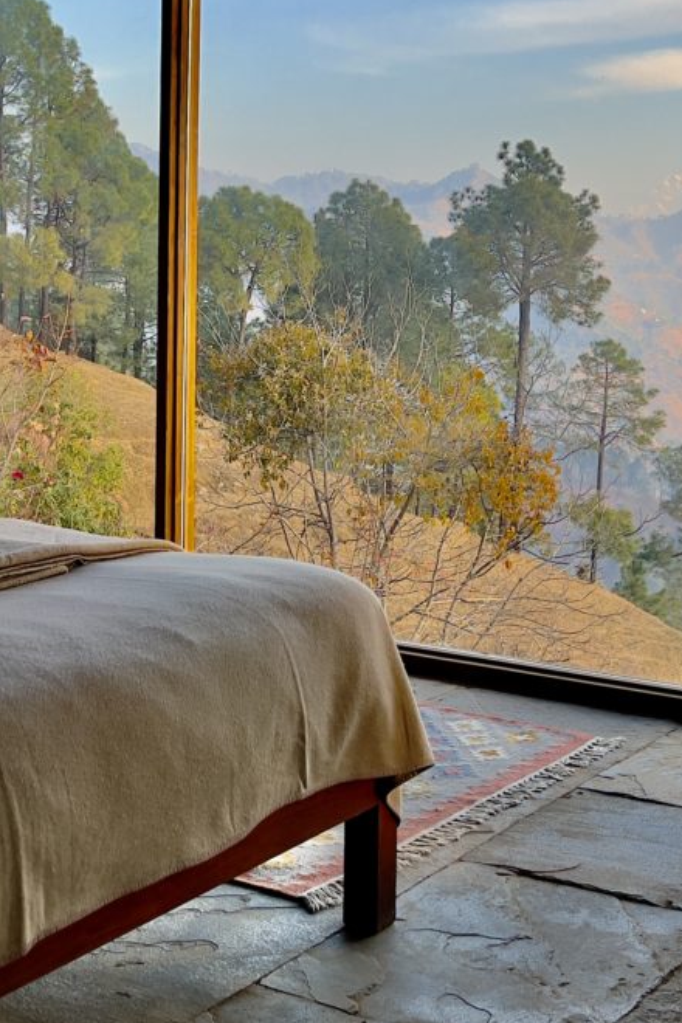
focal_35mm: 59
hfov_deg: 22.9
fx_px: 1676
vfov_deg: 33.7
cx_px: 222
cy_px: 372
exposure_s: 1/418
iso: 50
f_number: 1.5
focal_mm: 5.7
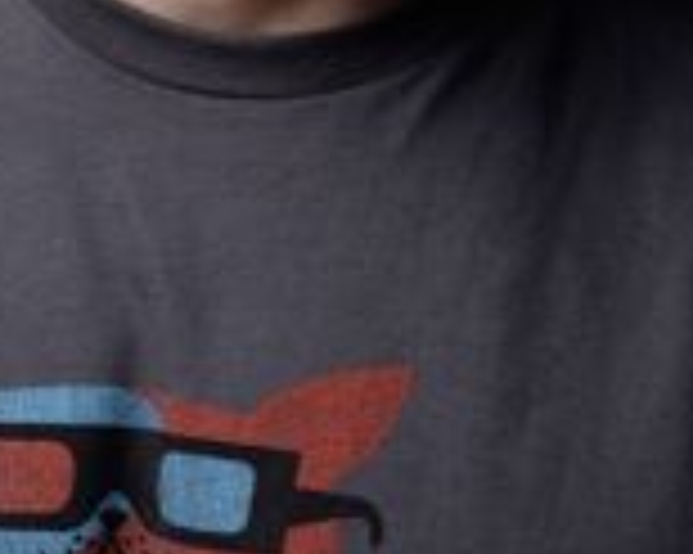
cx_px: 281
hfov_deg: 9.3
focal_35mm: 207
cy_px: -266
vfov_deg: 7.3
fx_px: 4243
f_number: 16
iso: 100
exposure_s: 1/250
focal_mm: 85
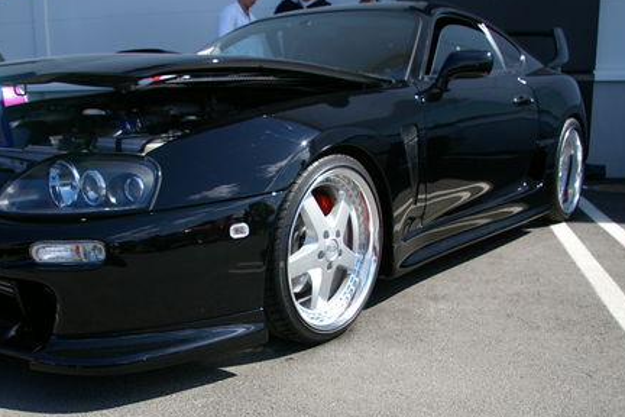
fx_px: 694
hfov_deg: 48.2
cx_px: 252
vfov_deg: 33.3
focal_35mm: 40
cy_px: 245
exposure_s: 1/800
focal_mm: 18
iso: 200
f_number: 5
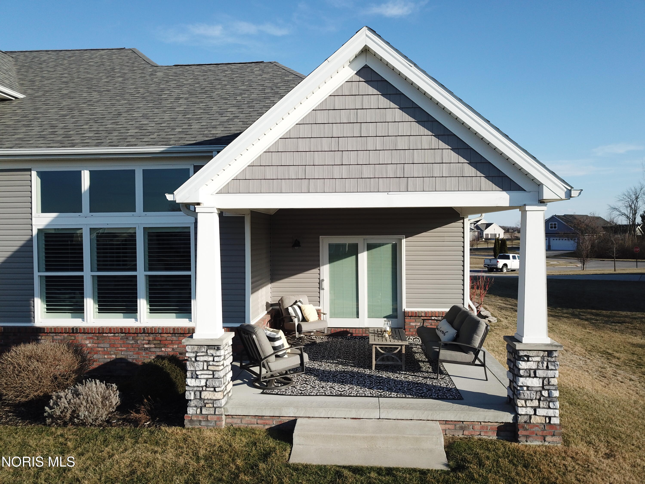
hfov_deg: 67.3
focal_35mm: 26
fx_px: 484
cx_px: 322
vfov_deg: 53.1
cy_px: 242
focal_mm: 4.73
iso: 100
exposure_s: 1/1119
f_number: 2.2
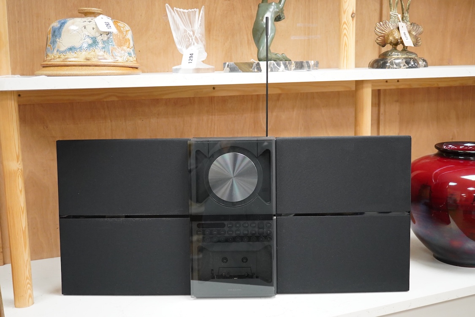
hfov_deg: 43.6
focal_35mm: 45
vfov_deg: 29.9
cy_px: 158
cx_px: 238
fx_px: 594
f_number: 5
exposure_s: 1/200
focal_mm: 30
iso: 3200
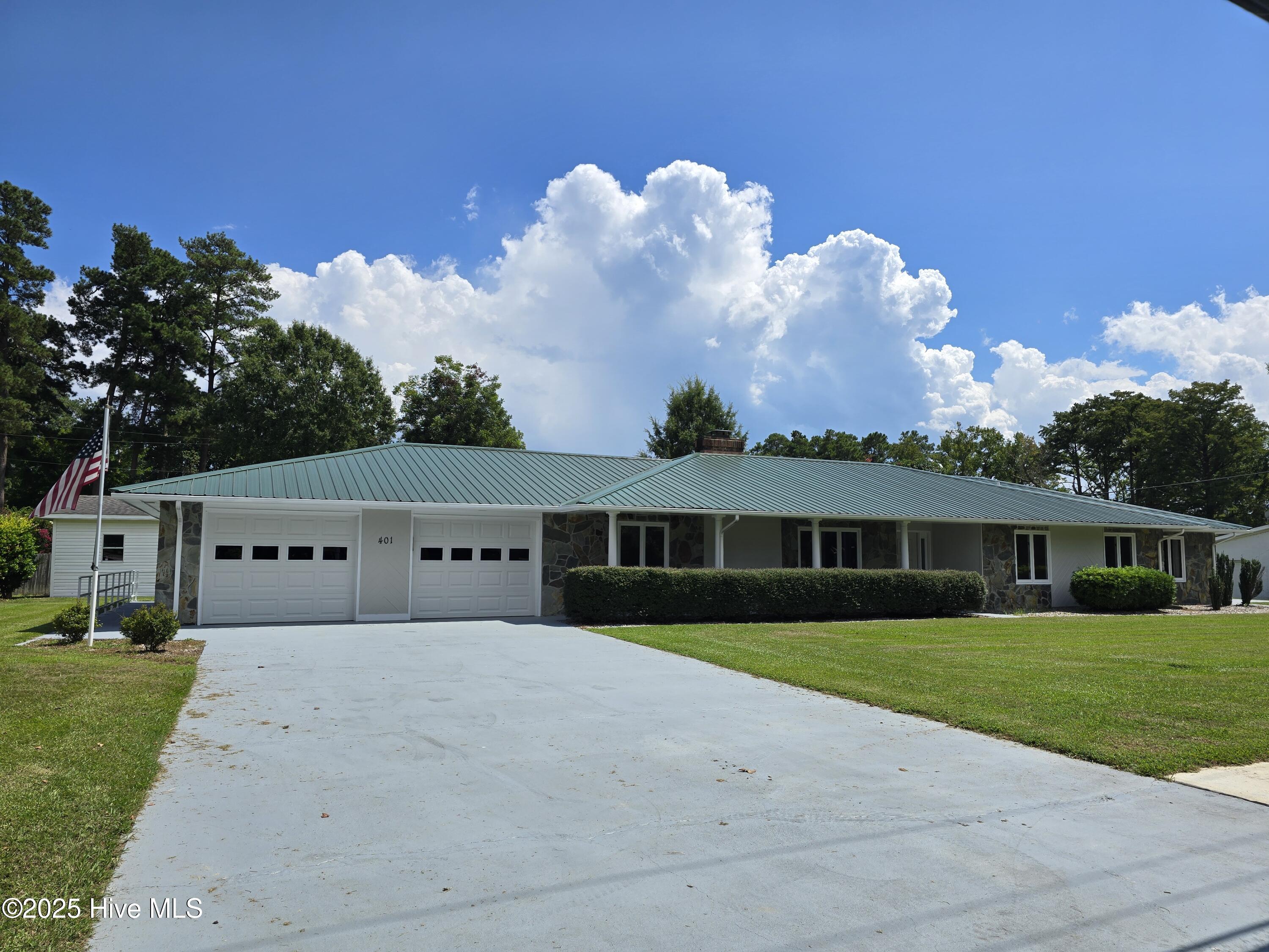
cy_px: 476
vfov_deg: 58.9
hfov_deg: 73.9
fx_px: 843
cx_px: 634
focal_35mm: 23
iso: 12
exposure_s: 1/1347
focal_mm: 6.3
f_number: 1.7
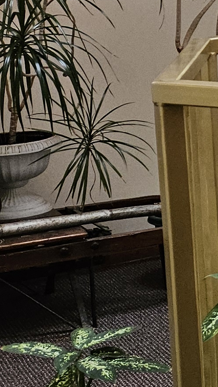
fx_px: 1171
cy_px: 27
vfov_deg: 18.4
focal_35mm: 114
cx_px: 817
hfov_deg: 7.8
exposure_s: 1/120
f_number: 1.8
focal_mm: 5.4
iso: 400
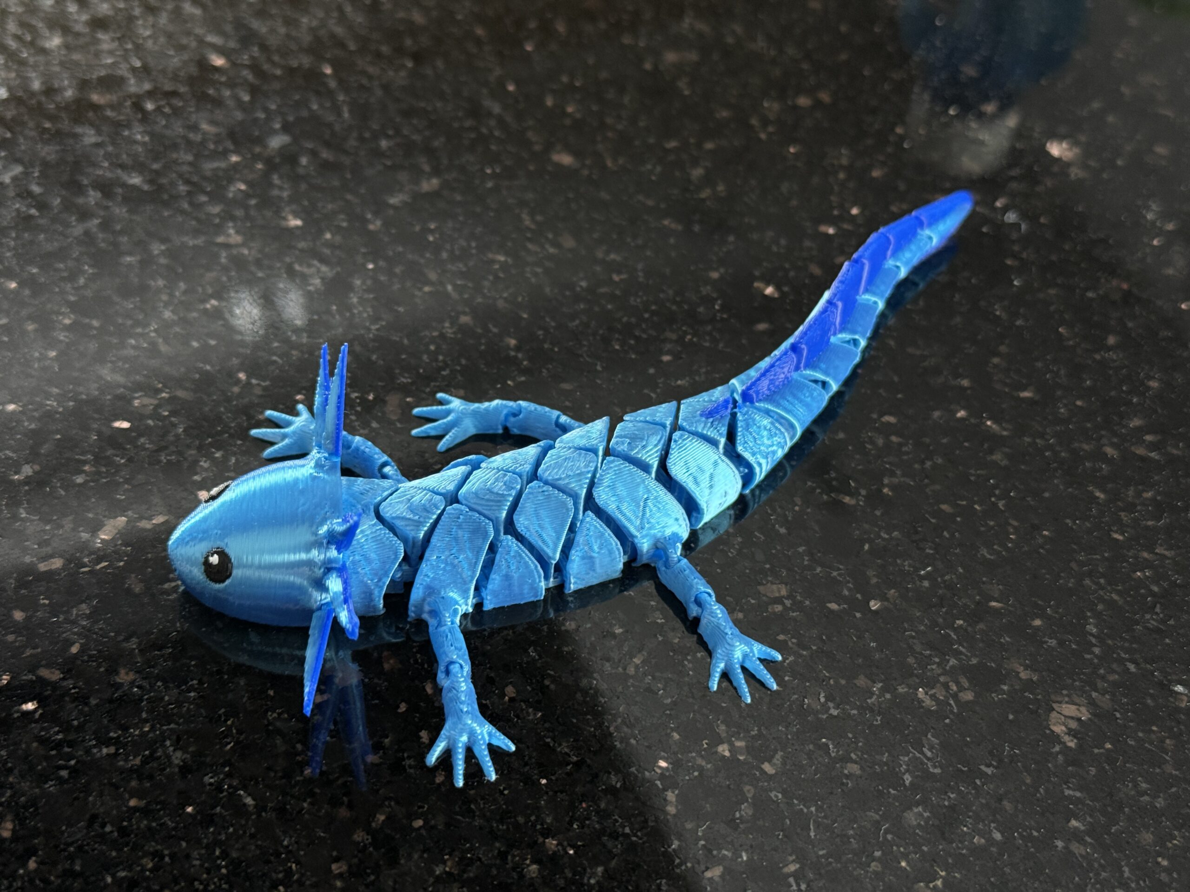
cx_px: 595
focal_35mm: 48
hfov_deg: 39.7
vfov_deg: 30.3
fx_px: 1650
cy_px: 446
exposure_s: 1/60
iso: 160
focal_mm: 6.76
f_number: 1.78
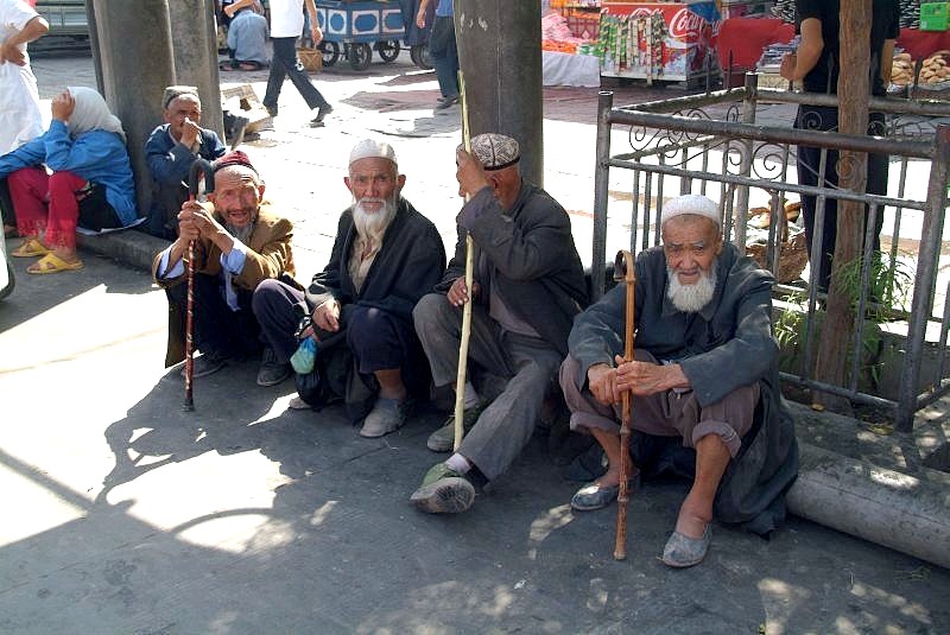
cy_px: 318
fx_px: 1241
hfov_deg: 41.9
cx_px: 475
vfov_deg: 28.7
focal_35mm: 47
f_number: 5.6
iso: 200
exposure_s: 1/125
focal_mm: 31
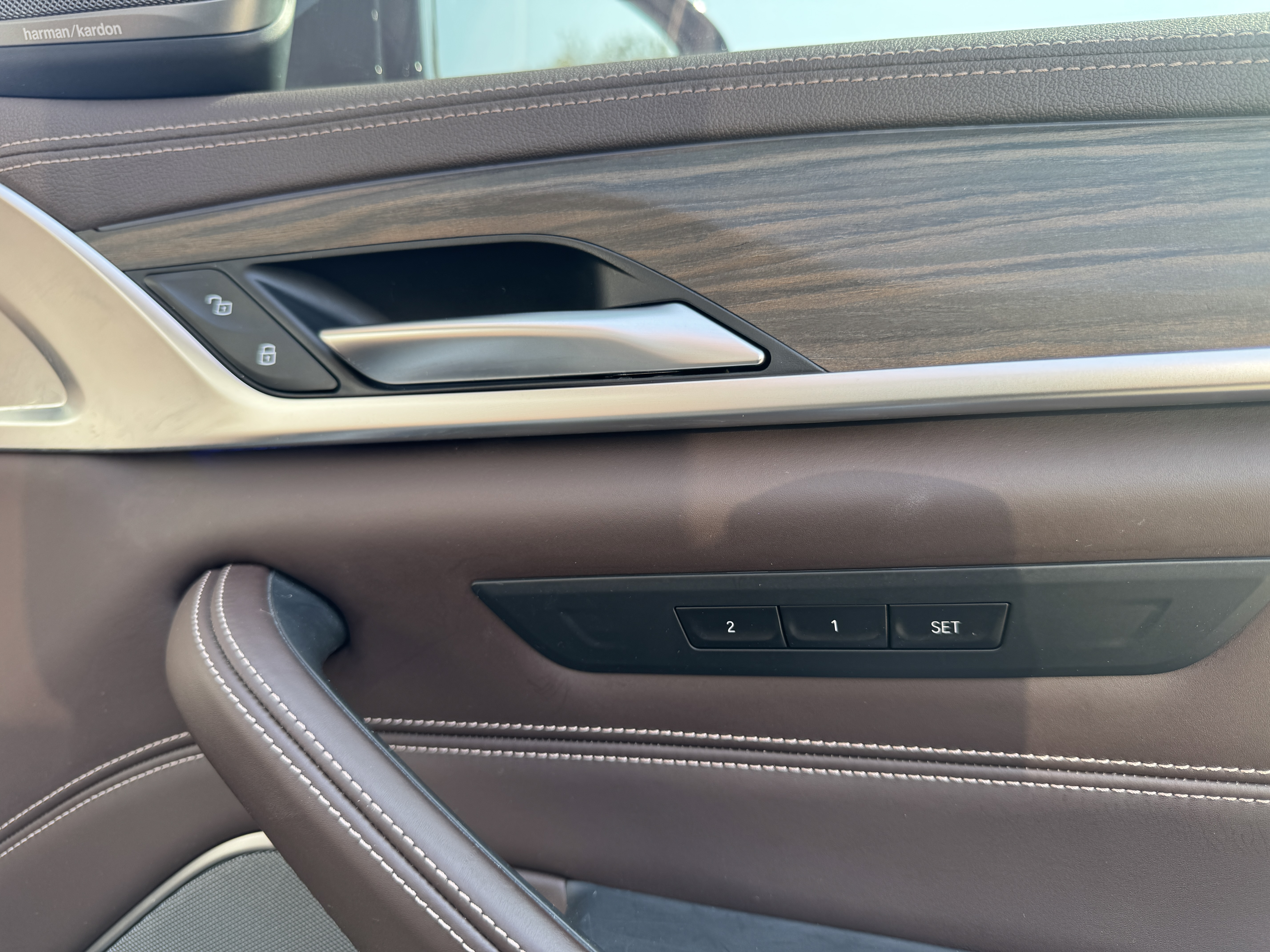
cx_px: 635
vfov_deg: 56.8
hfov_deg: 71.6
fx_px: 881
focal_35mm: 24
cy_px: 476
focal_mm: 6.76
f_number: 1.78
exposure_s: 1/153
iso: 64
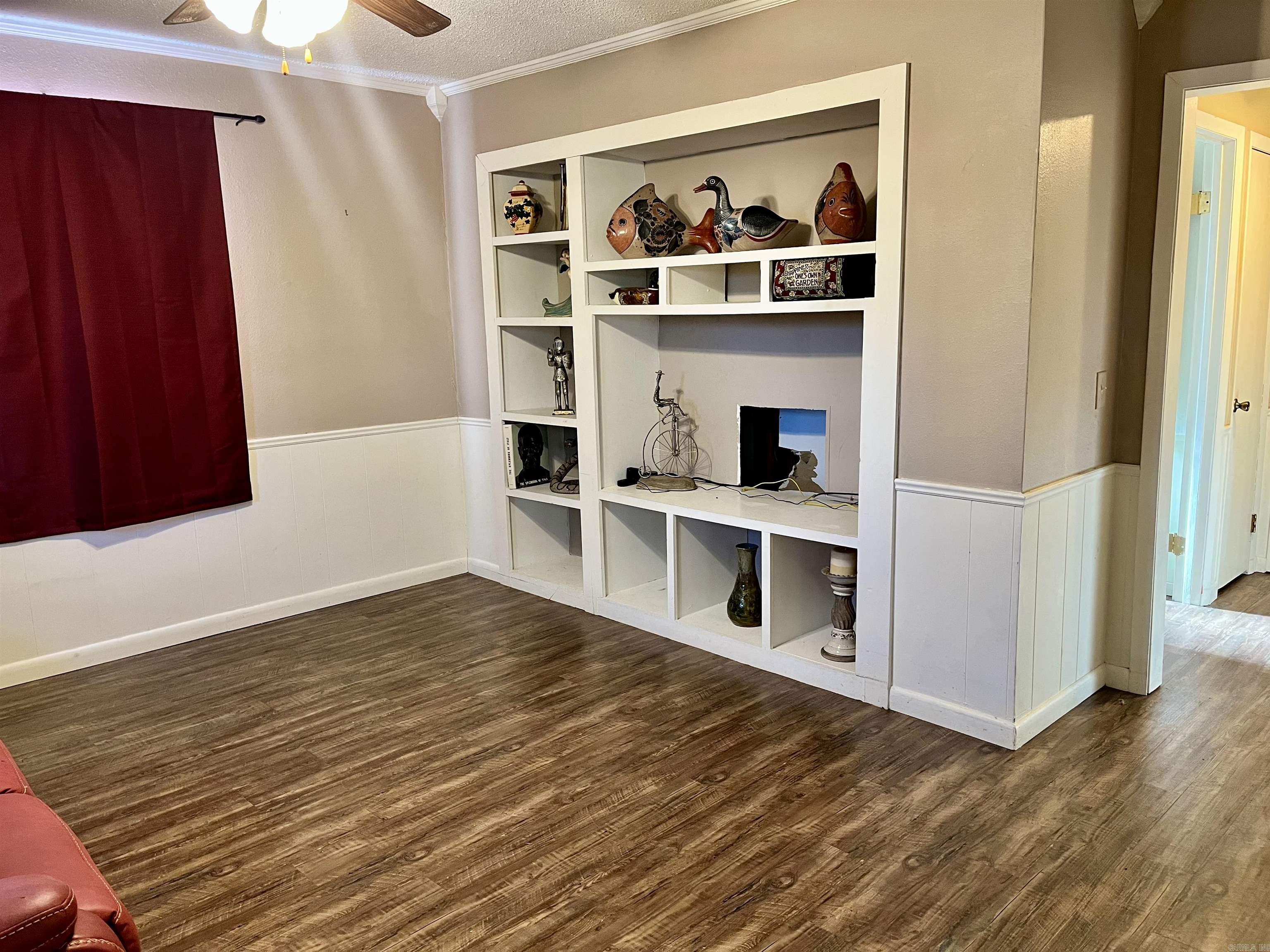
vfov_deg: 53.1
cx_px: 635
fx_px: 954
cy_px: 476
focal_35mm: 26
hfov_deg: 67.3
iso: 250
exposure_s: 1/60
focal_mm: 5.1
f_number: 1.6
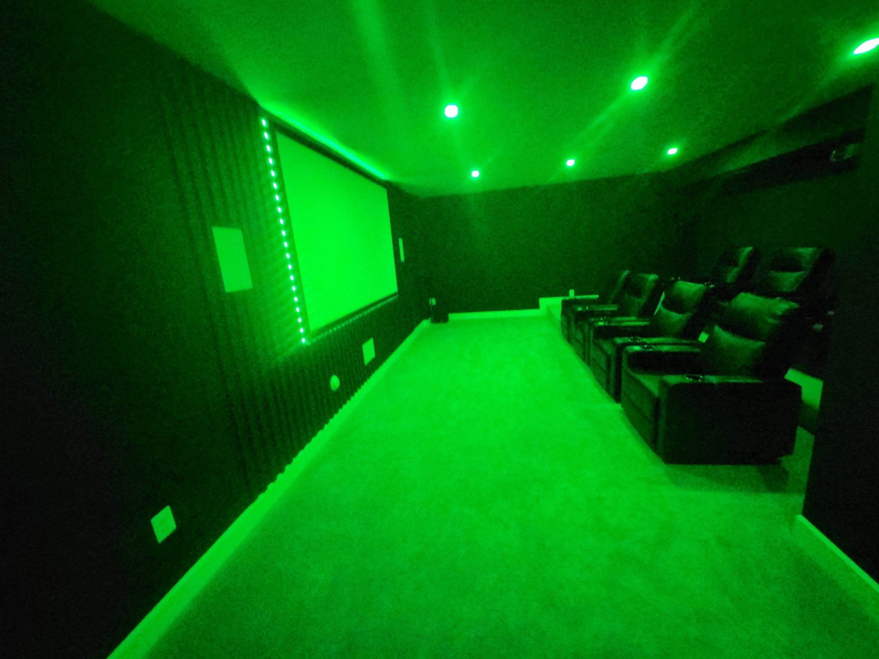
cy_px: 330
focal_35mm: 13
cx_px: 440
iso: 1000
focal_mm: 1.74
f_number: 2.2
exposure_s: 1/25
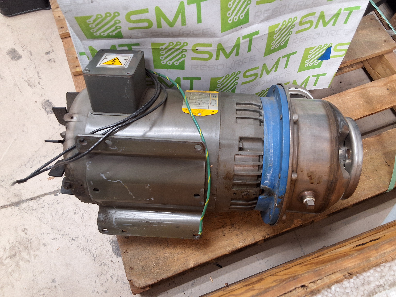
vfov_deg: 49.7
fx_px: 320
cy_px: 148
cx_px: 198
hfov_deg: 63.4
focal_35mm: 28
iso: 200
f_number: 1.9
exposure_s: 1/30
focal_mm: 2.91
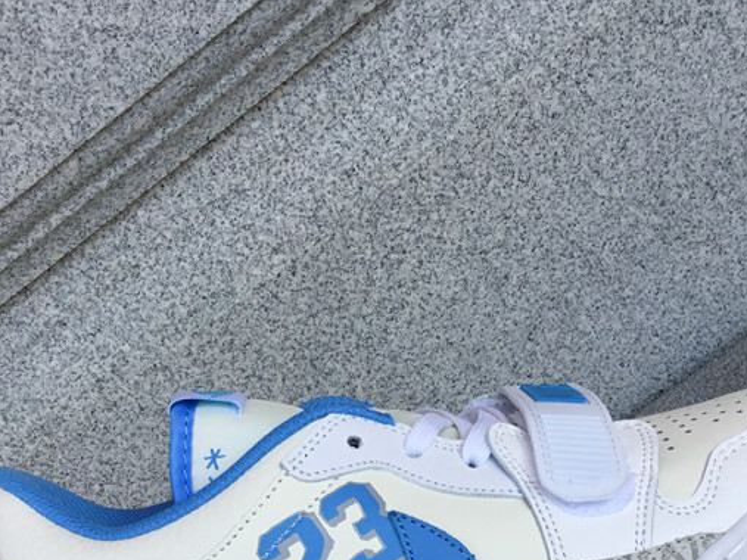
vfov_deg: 26.1
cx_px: 426
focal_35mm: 55
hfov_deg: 34.9
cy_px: 437
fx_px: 1187
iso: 25
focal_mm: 3.3
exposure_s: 1/631
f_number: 2.4
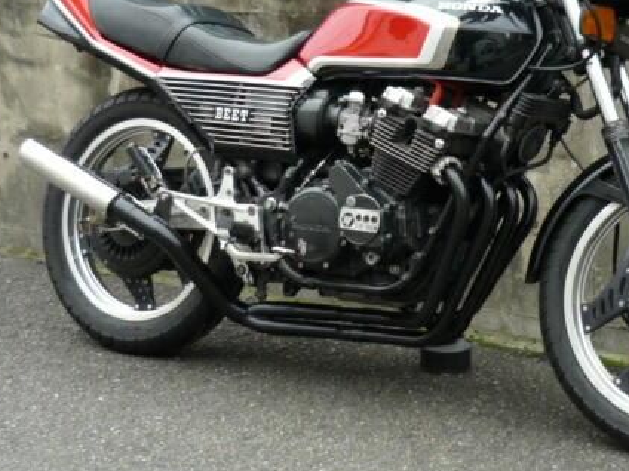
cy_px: 129
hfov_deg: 24.3
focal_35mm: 80
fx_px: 1454
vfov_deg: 18.3
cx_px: 405
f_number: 2.8
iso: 100
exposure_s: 1/160
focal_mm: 5.5
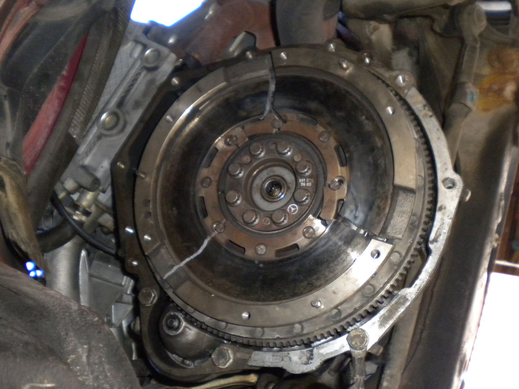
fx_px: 570
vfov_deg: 37.7
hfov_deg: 49.0
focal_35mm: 38
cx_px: 273
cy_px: 198
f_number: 3.1
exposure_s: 1/30
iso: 400
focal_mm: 6.3
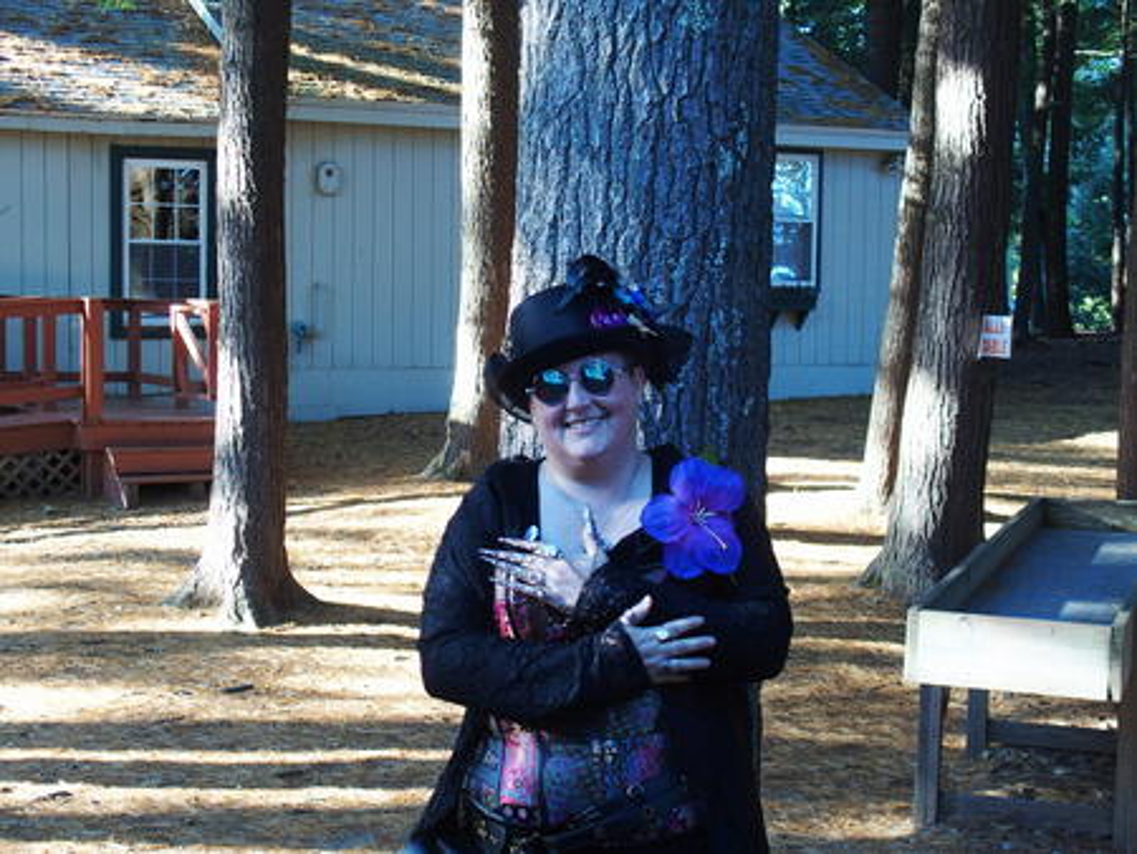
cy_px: 427
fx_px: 1873
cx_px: 568
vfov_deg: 25.7
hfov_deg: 33.8
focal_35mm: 57
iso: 200
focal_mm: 12
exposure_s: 1/60
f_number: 2.8
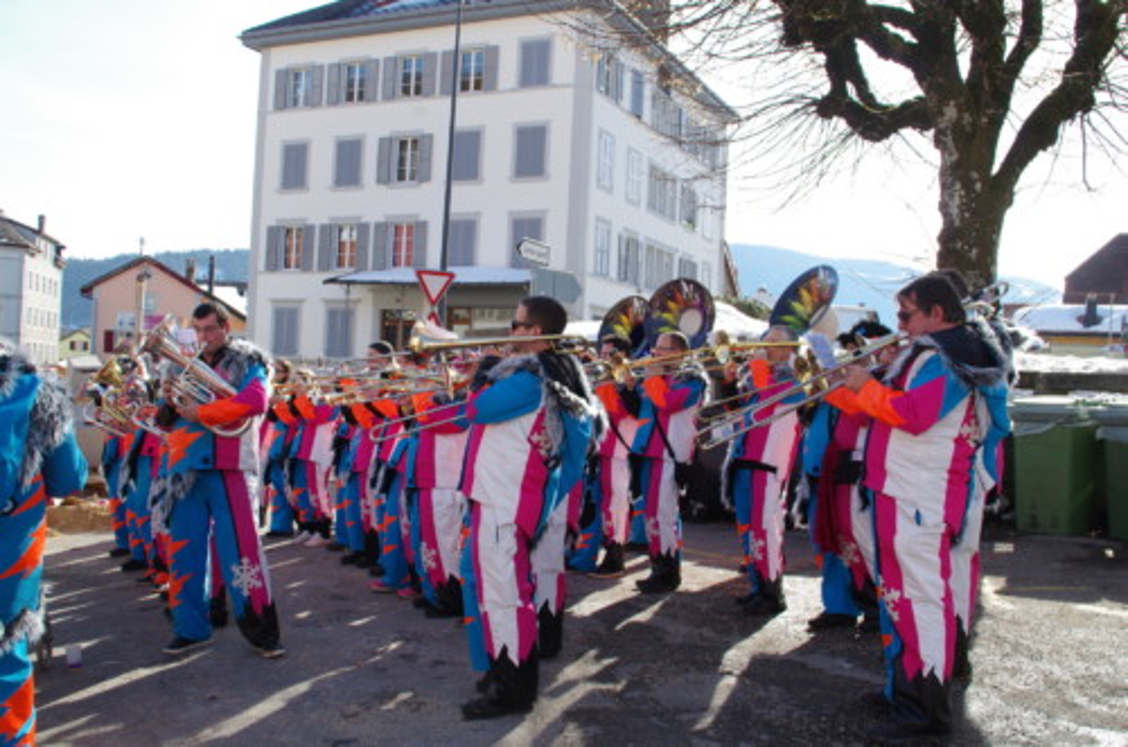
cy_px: 374
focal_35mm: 36
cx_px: 564
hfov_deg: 53.2
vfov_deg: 36.7
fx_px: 1125
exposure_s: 1/125
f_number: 11
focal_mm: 24
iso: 200
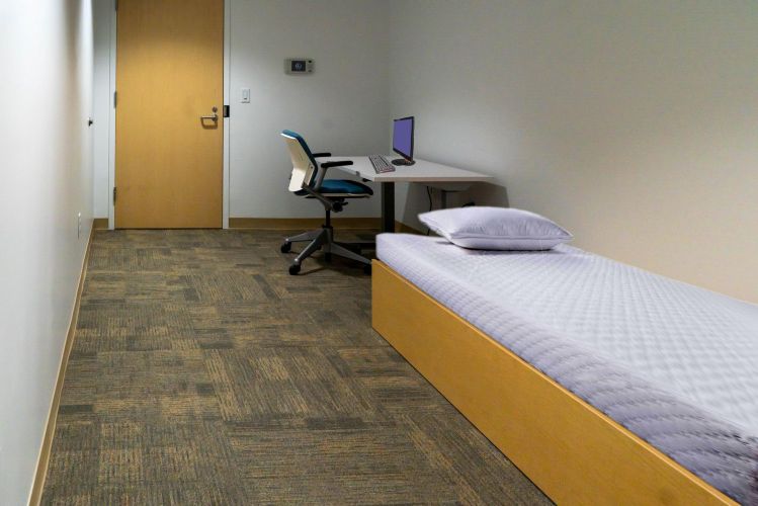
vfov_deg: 46.4
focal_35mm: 28
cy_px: 253
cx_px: 379
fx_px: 590
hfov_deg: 65.5
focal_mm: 28
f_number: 6.3
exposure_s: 1/100
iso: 400
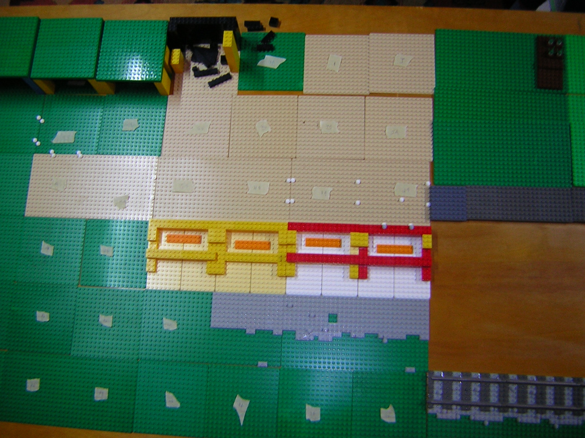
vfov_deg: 39.7
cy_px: 219
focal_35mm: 36
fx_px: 608
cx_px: 292
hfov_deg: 51.4
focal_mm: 4.7
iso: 50
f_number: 2.6
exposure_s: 1/6.5
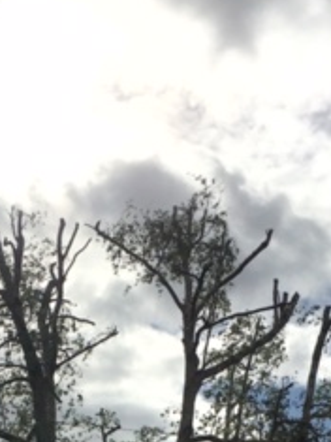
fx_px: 1008
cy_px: 545
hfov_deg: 18.6
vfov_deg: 22.6
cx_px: 122
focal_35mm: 79
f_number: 2.2
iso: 25
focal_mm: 4.15
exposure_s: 1/12821
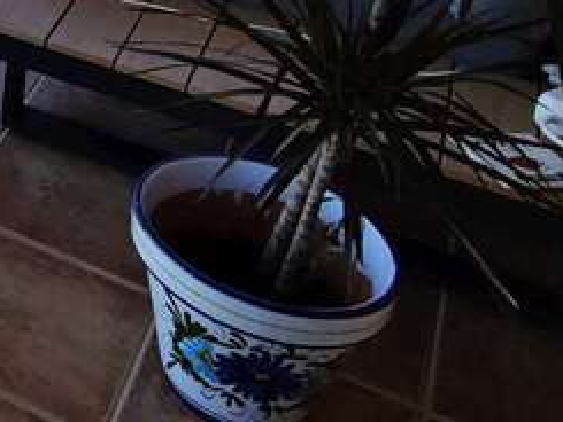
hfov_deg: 18.6
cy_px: -275
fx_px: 1188
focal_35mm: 73
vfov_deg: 17.4
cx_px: -525
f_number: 2.2
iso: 50
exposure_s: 1/339
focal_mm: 2.16
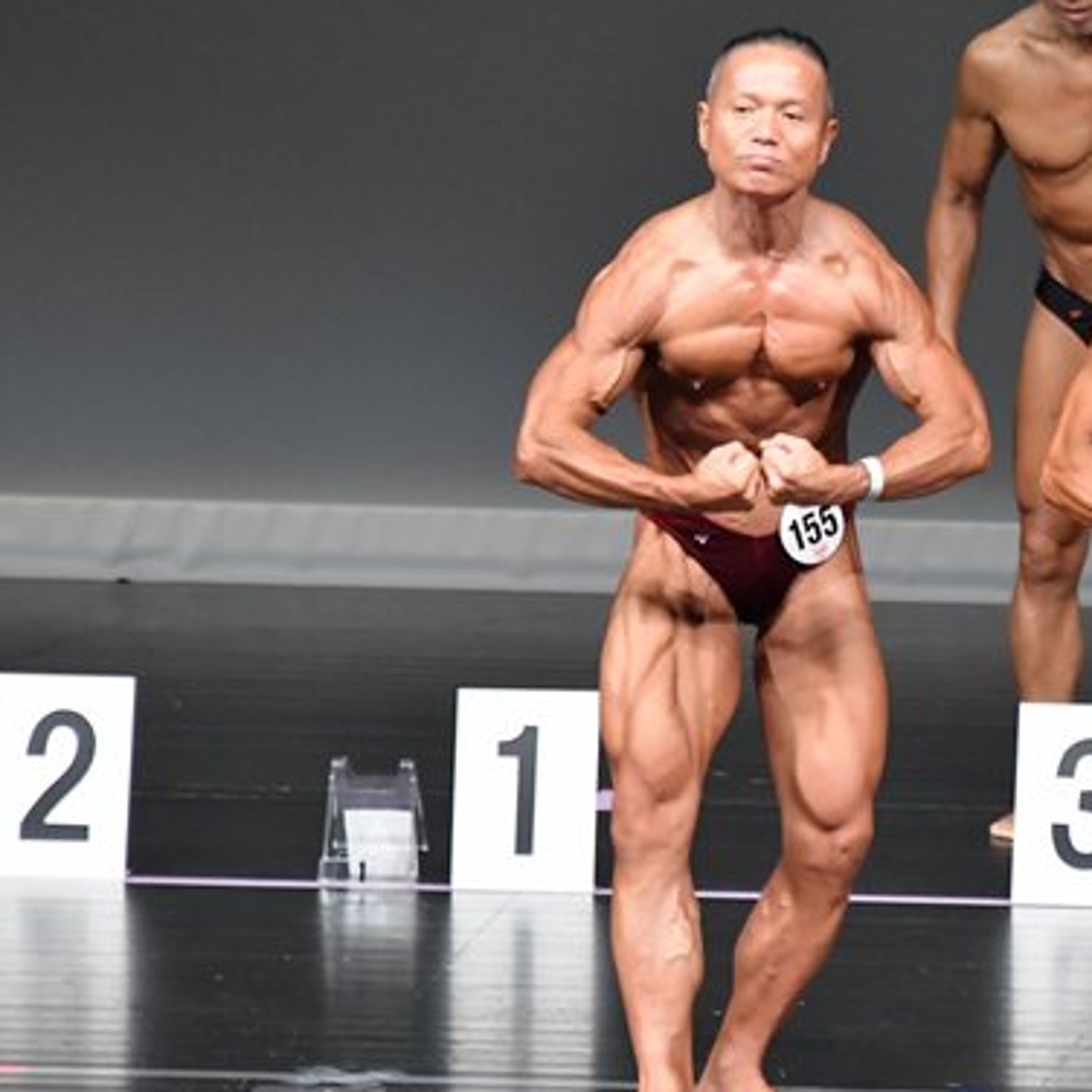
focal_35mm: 552
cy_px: 595
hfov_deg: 3.2
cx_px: 1070
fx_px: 19701
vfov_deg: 3.2
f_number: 5.6
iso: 5000
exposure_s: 1/400
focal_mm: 210
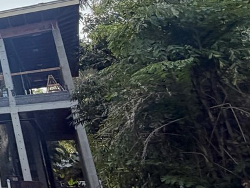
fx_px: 419
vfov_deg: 24.8
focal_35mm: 58
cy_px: 36
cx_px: -216
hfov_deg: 20.8
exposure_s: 1/502
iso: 40
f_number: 2.2
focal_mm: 2.22
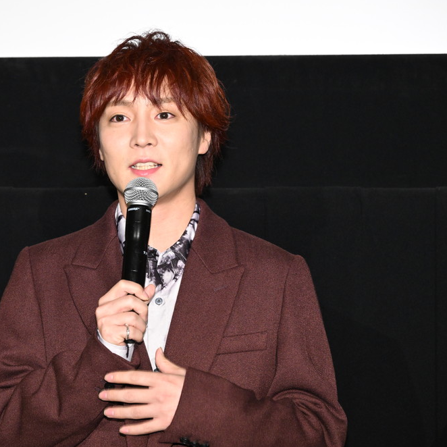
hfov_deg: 11.3
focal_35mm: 154
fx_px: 2250
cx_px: 141
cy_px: 223
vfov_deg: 11.3
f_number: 7.1
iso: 4000
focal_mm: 120
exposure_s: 1/125
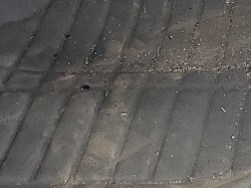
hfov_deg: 11.0
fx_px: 1196
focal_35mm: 165
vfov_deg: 8.1
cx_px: 482
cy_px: -301
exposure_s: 1/156
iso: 50
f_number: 1.5
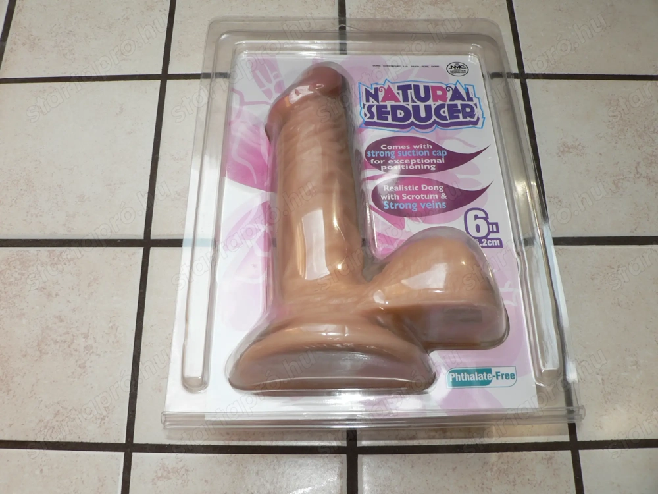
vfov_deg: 40.7
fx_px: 665
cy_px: 247
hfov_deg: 52.6
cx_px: 329
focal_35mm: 35
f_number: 4
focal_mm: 6
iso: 64
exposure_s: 1/125
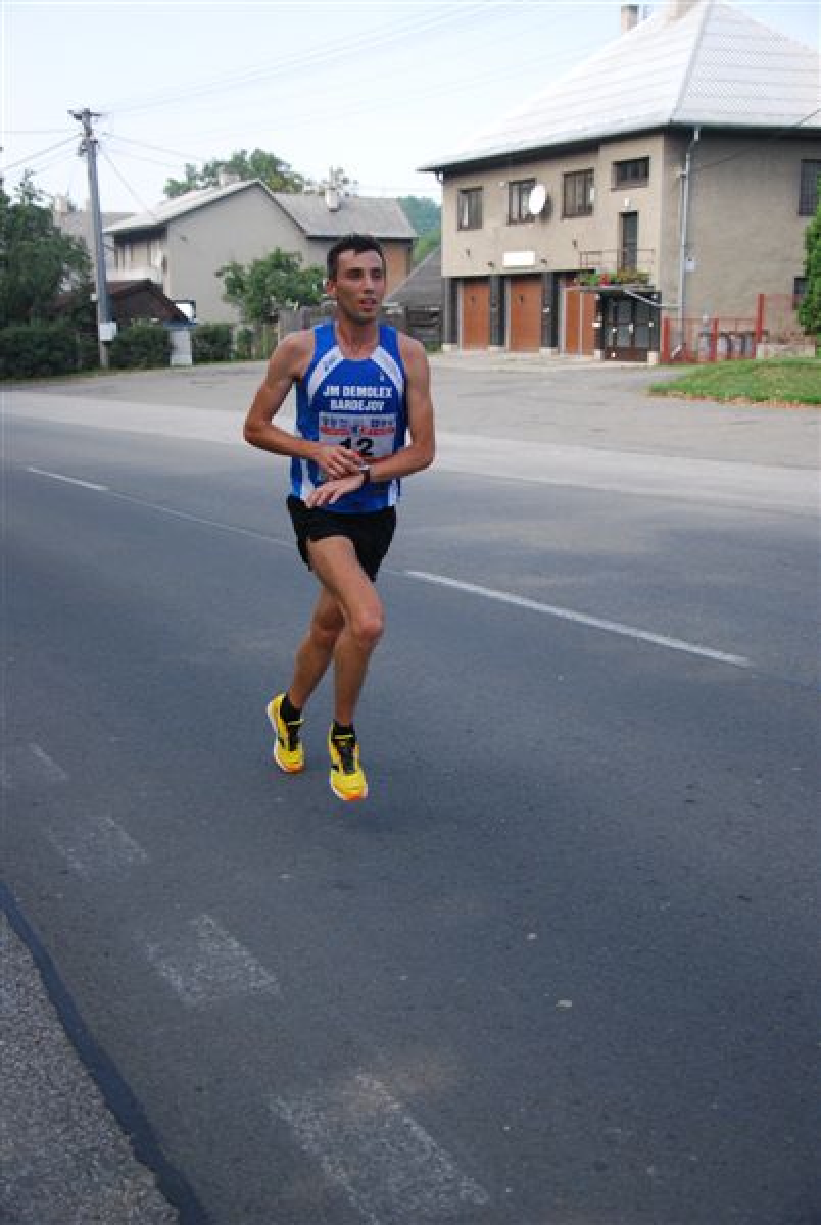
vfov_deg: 46.3
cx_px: 410
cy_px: 612
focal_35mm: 42
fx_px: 1432
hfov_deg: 32.0
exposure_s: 1/500
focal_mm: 28
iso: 320
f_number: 4.2
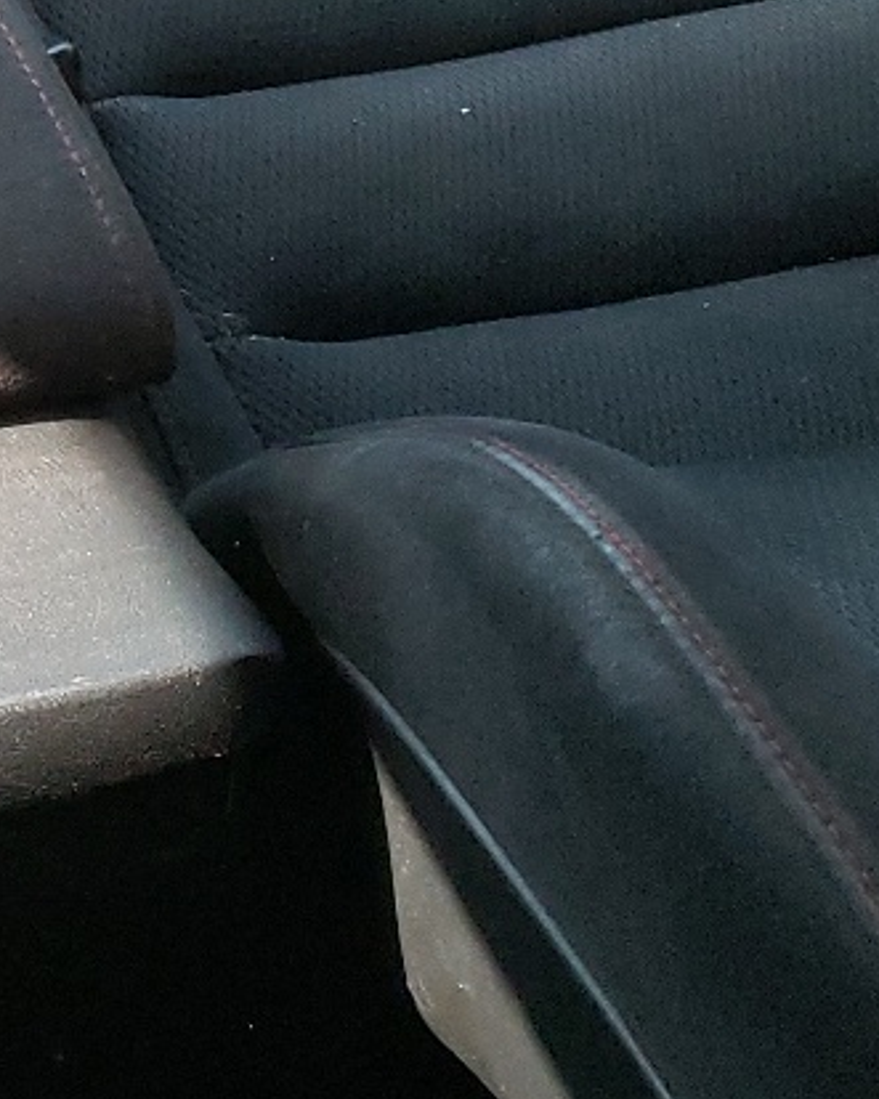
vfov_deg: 18.5
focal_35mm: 98
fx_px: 3188
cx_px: -765
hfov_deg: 13.8
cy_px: -220
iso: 185
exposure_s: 1/60.2
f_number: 1.5
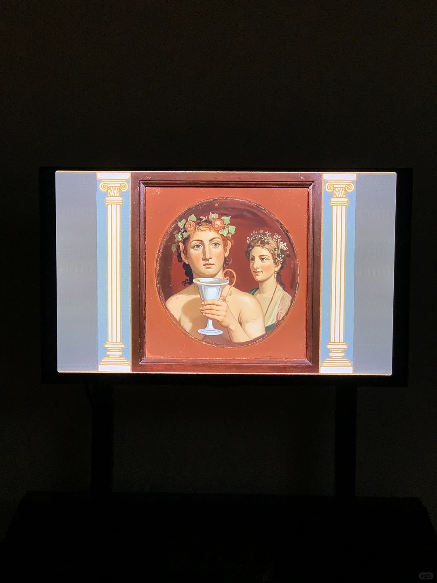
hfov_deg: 28.0
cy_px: 292
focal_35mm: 52
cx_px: 218
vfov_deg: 36.8
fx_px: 875
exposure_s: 1/75
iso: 125
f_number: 2.4
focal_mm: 6
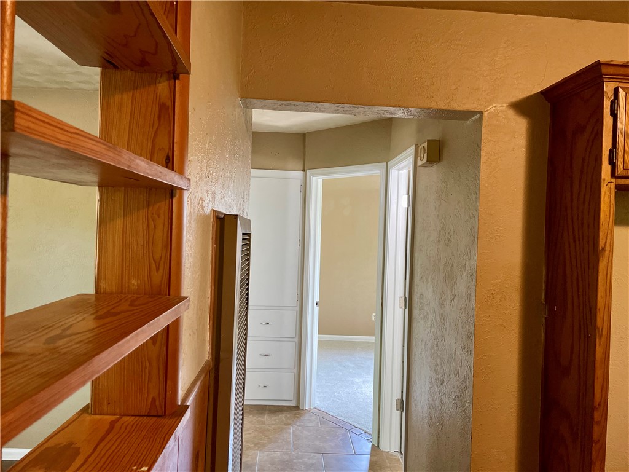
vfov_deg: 53.1
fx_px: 472
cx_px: 314
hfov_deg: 67.3
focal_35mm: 26
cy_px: 236
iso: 250
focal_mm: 4.2
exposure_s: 1/60
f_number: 1.6
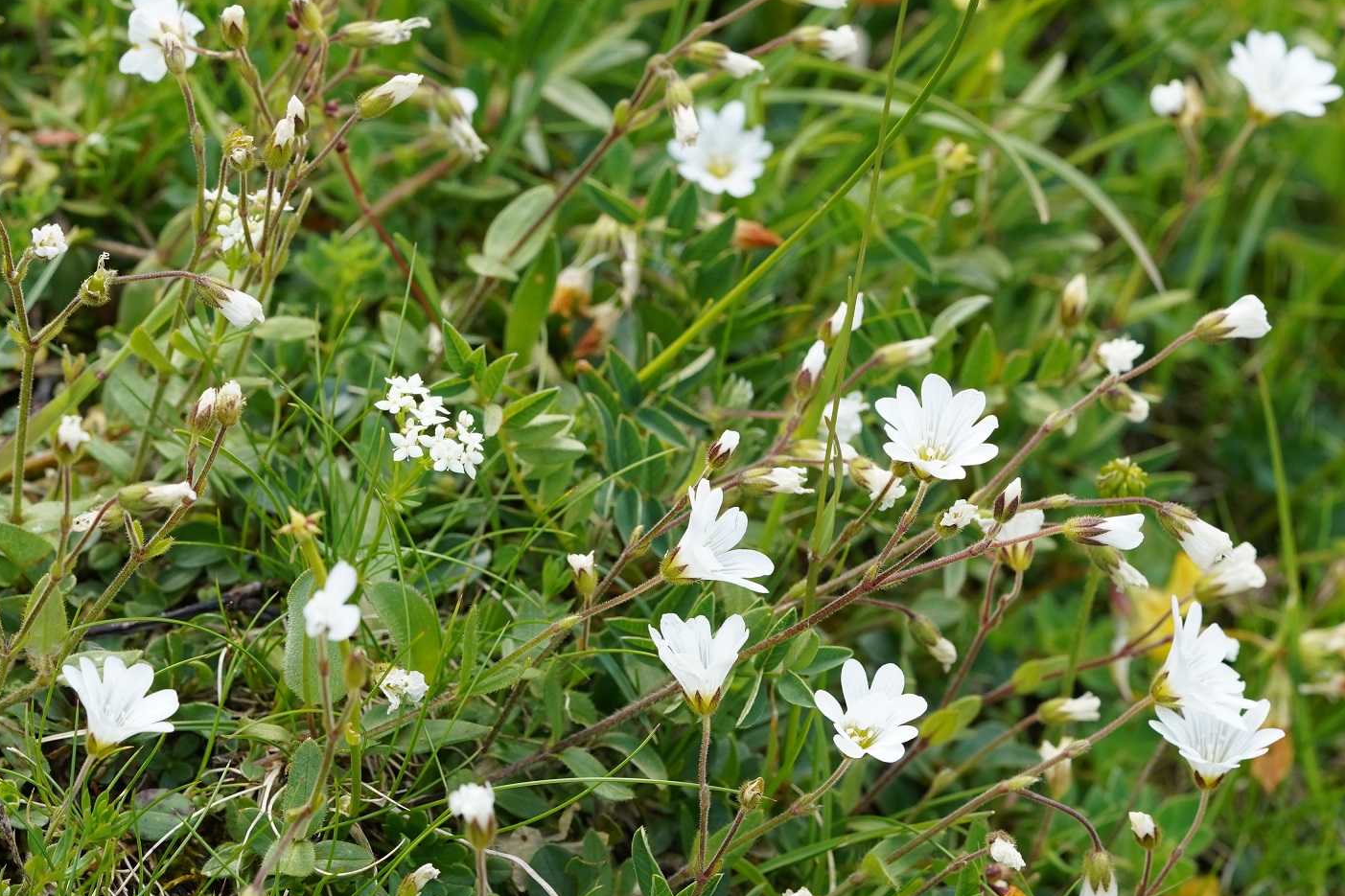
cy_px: 501
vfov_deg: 8.9
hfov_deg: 13.3
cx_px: 932
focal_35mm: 154
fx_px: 5753
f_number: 8
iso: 800
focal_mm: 90
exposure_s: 1/320
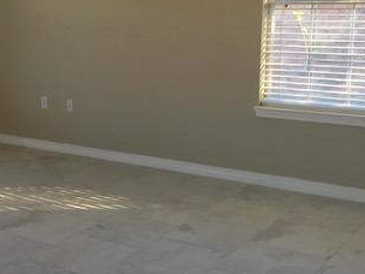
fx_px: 643
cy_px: 137
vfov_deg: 24.0
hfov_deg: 31.1
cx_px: 92
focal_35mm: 61
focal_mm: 4.15
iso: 40
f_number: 2.2
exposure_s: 1/60
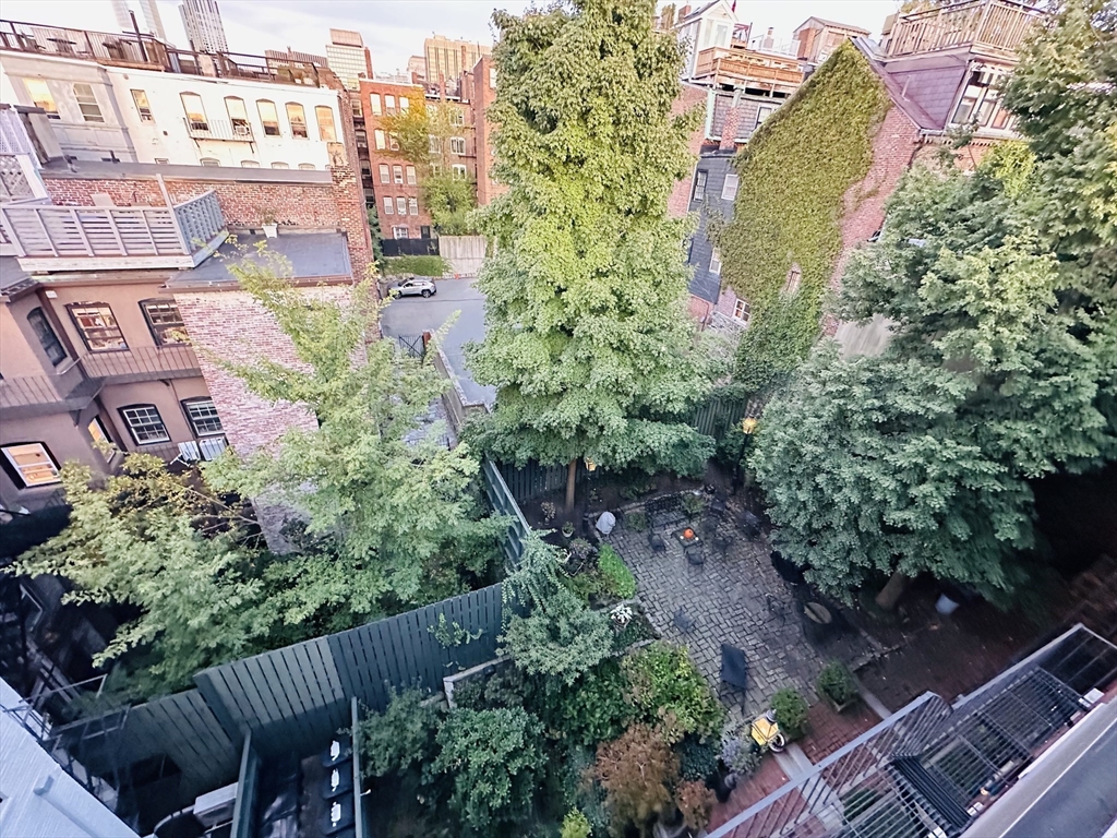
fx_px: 452
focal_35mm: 14
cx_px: 558
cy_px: 419
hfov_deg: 102.1
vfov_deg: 85.7
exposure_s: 1/60
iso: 800
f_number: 2.2
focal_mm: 2.22
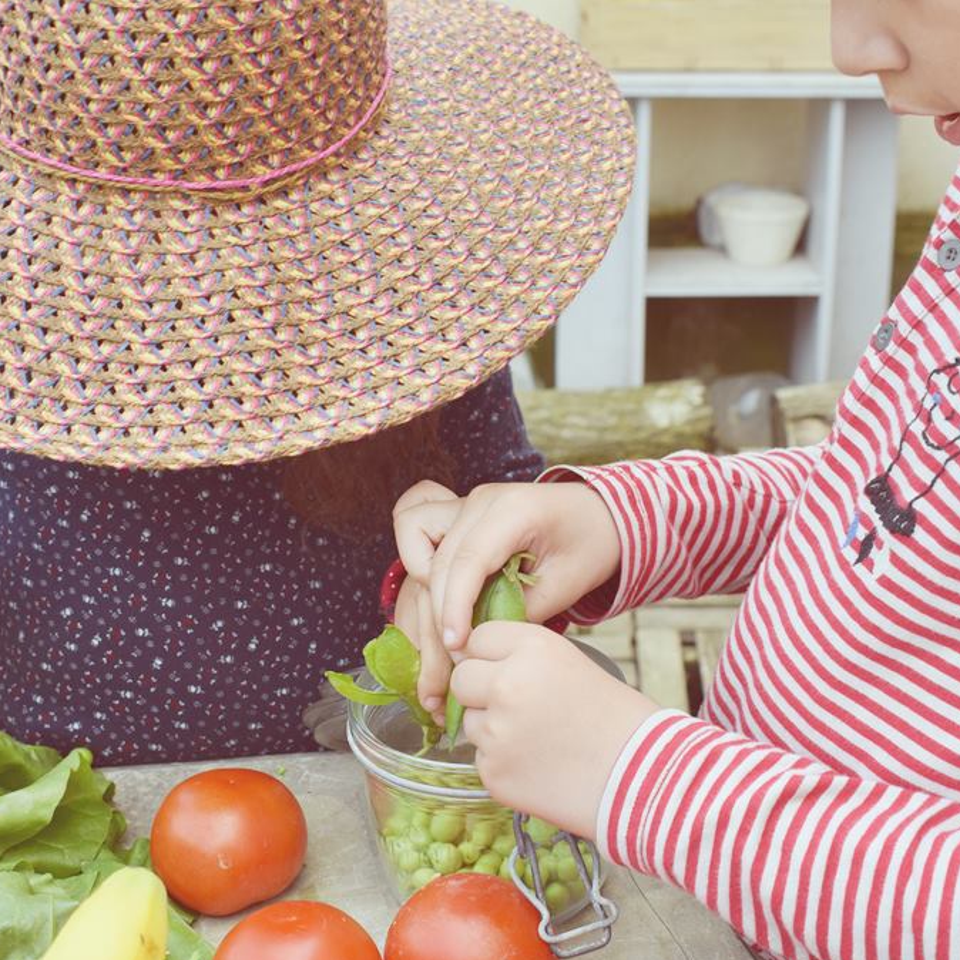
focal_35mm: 62
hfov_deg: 27.7
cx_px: 490
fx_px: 1945
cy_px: 485
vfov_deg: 27.7
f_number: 8
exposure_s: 1/250
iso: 360
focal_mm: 32
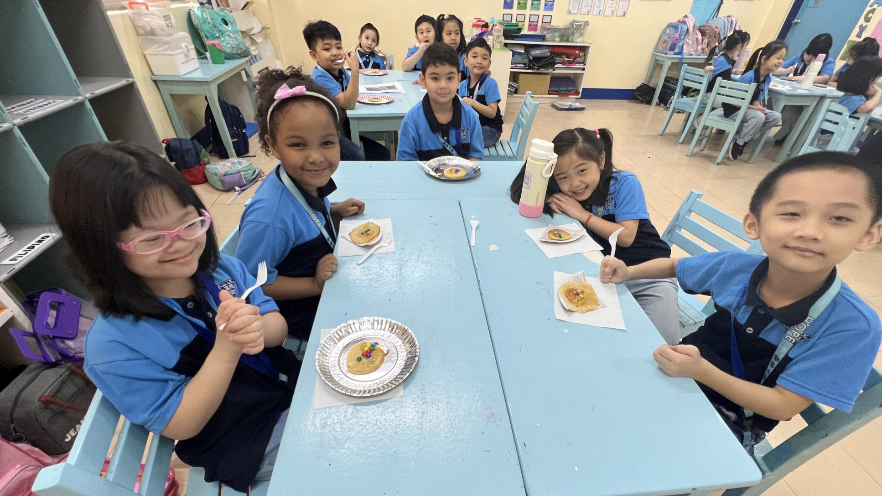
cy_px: 280
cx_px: 460
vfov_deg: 70.2
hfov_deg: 102.9
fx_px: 351
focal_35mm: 15
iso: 200
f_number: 1.8
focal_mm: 1.57
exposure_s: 1/60
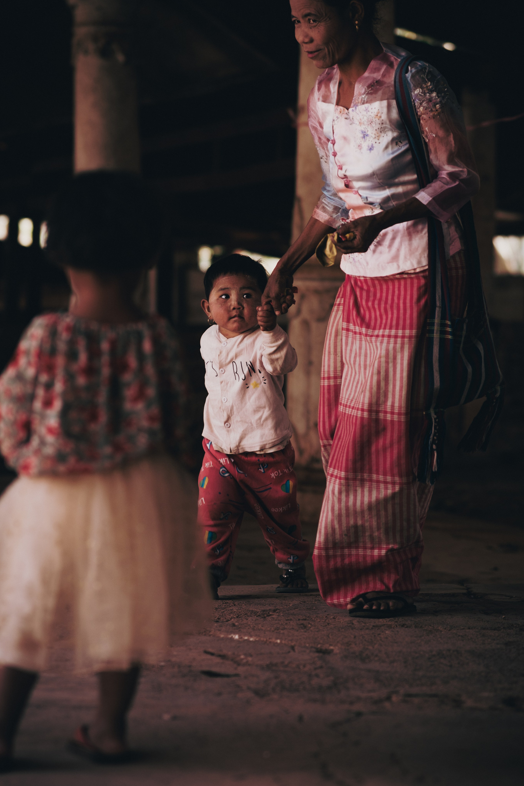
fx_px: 2816
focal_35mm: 129
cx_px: 260
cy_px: 395
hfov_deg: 10.6
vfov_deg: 15.9
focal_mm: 85
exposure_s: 1/250
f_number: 2.2
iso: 250
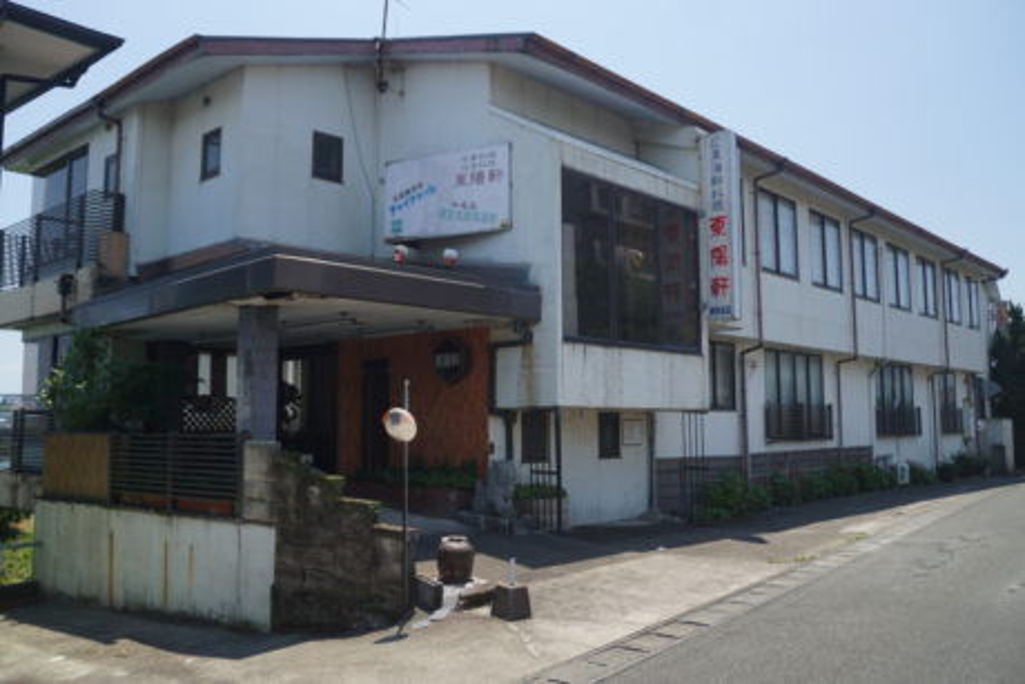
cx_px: 512
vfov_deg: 40.0
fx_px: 940
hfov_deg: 57.2
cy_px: 342
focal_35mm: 33
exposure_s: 1/1000
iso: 100
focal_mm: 22
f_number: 4
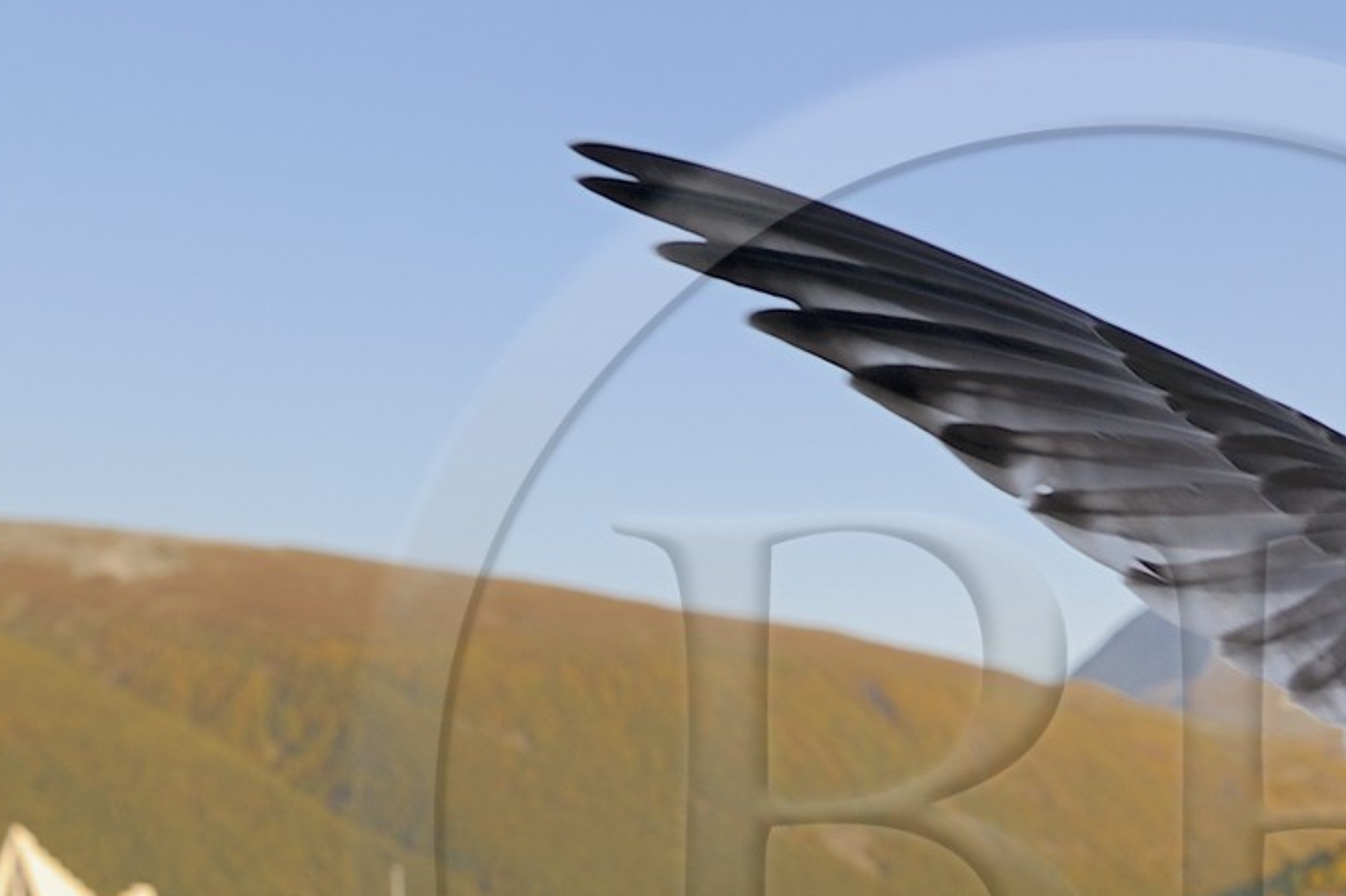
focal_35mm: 95
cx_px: 1135
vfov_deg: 14.2
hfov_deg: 21.1
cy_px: 829
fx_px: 3551
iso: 200
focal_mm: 42
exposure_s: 1/320
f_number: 6.3
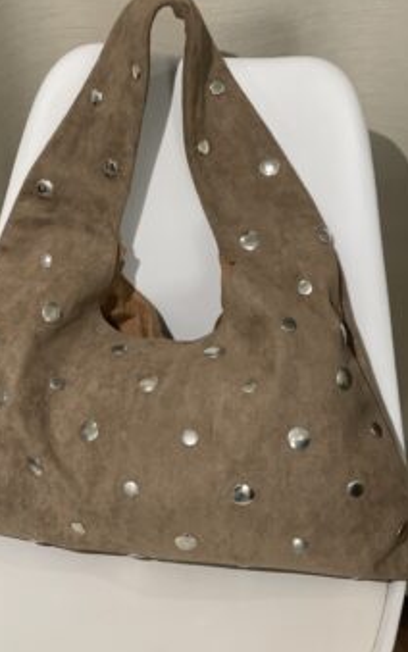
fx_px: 1156
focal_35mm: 65
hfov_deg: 20.0
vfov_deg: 31.5
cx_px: 154
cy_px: 333
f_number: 2
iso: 250
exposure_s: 1/100
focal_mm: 6
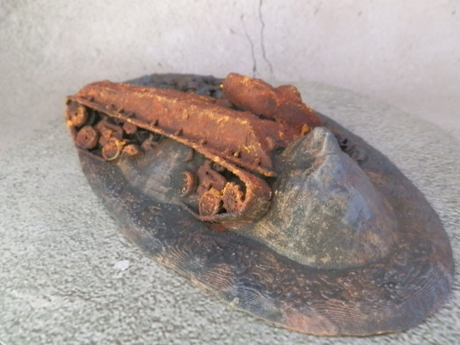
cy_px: 172
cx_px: 230
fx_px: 372
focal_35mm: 28
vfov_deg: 49.7
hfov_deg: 63.4
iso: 400
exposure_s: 1/60
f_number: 3.1
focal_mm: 5
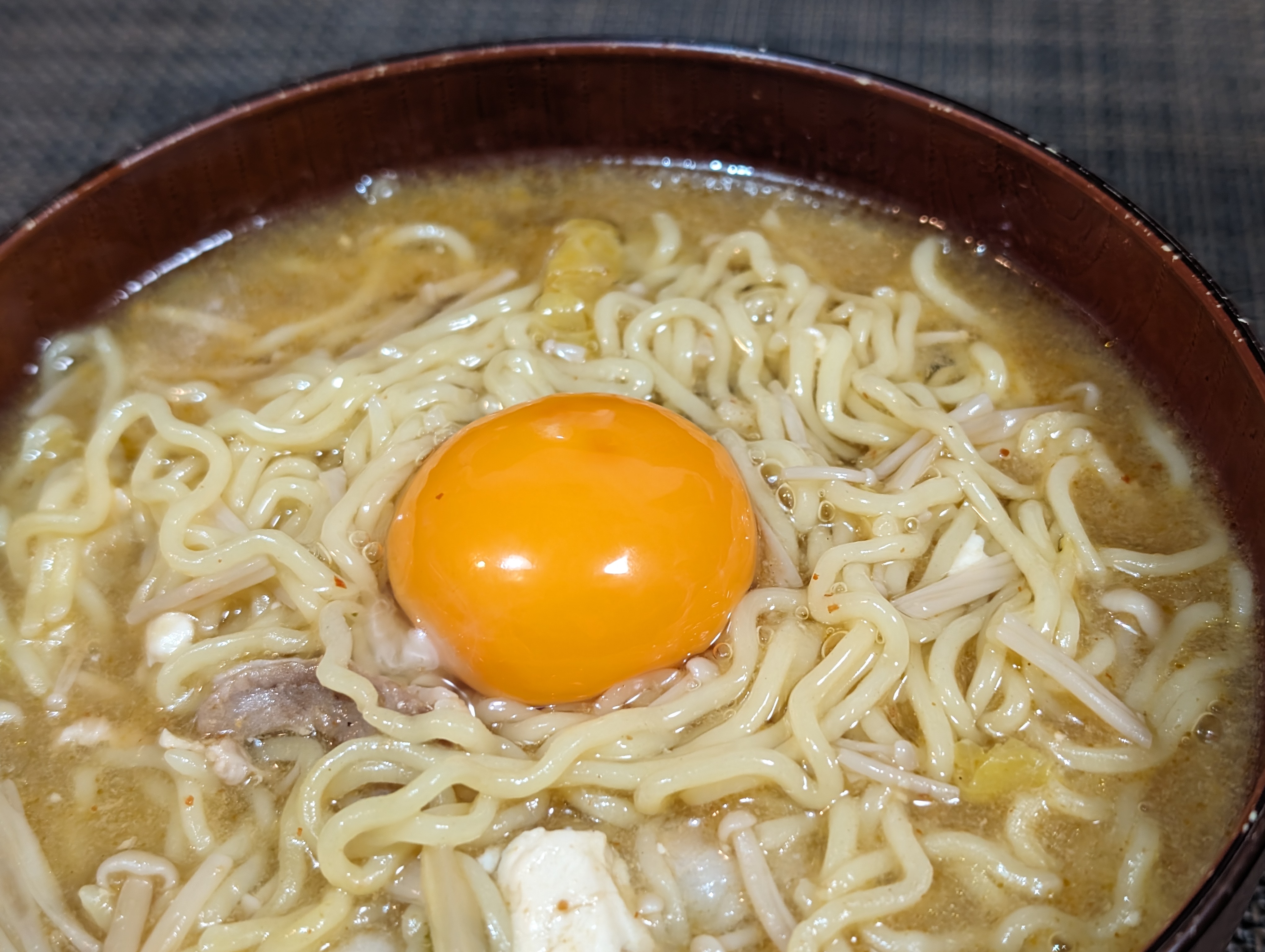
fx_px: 1793
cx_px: 632
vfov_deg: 29.7
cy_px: 476
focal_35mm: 49
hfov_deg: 38.9
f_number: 1.68
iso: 217
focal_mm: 6.9
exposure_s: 1/24
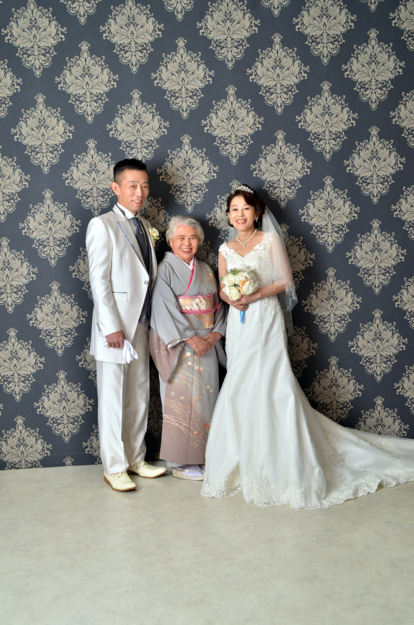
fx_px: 728
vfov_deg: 46.5
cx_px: 207
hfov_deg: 31.8
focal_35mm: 42
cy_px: 312
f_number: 9
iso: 200
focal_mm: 28
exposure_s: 1/100
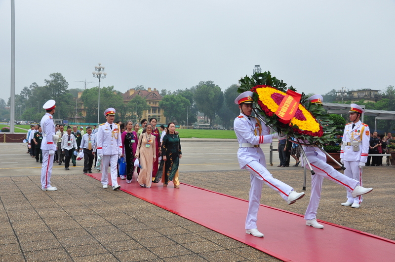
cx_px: 198
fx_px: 411
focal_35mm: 38
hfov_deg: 51.3
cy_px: 131
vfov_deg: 35.4
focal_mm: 25
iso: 400
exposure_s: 1/250
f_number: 8
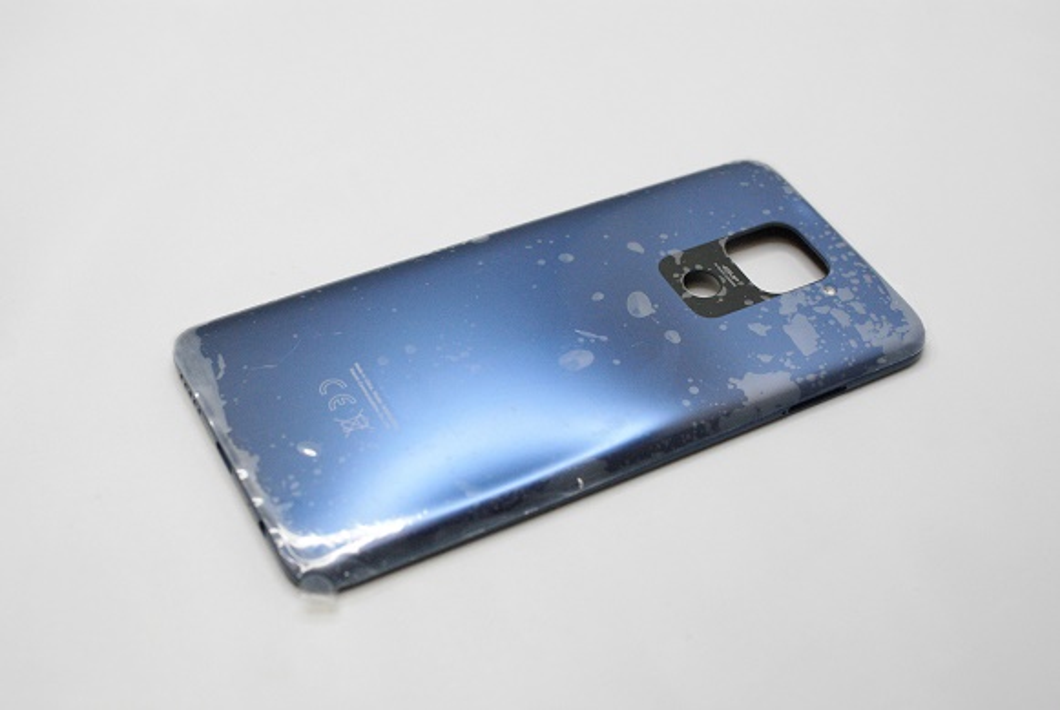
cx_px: 530
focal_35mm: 52
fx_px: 1548
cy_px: 355
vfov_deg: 25.8
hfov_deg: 37.8
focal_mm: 35
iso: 1600
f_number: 5.6
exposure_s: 1/320
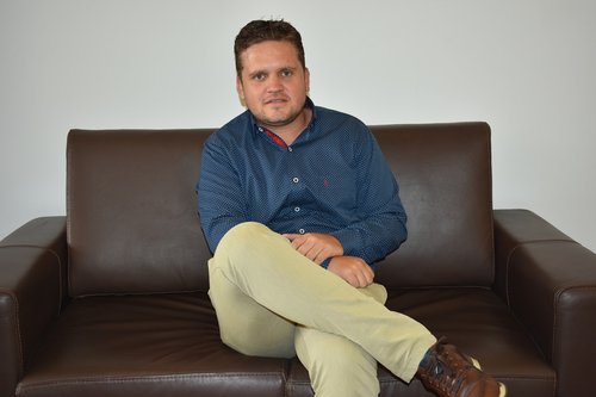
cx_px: 298
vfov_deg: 28.1
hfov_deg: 41.1
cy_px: 198
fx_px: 794
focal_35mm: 48
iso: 450
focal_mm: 32
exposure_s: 1/60
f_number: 4.5
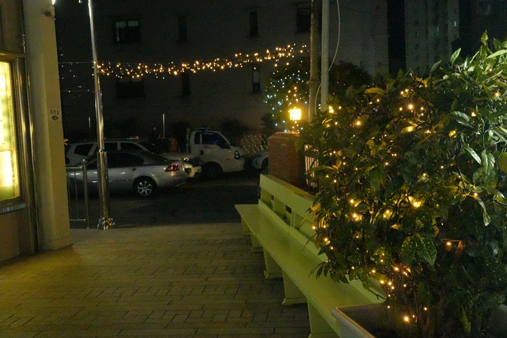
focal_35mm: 40
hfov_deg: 47.9
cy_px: 169
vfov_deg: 33.0
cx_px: 254
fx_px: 570
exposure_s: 1/100
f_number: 9
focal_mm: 27
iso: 16000
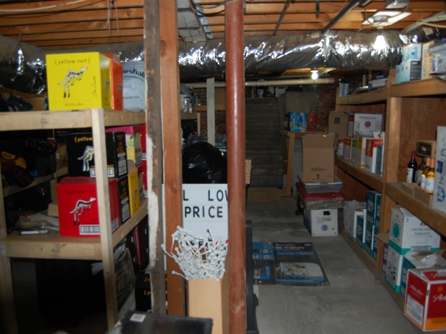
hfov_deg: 59.9
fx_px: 387
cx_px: 206
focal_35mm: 30
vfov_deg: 46.8
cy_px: 164
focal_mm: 18
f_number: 3.5
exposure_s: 1/60
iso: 400
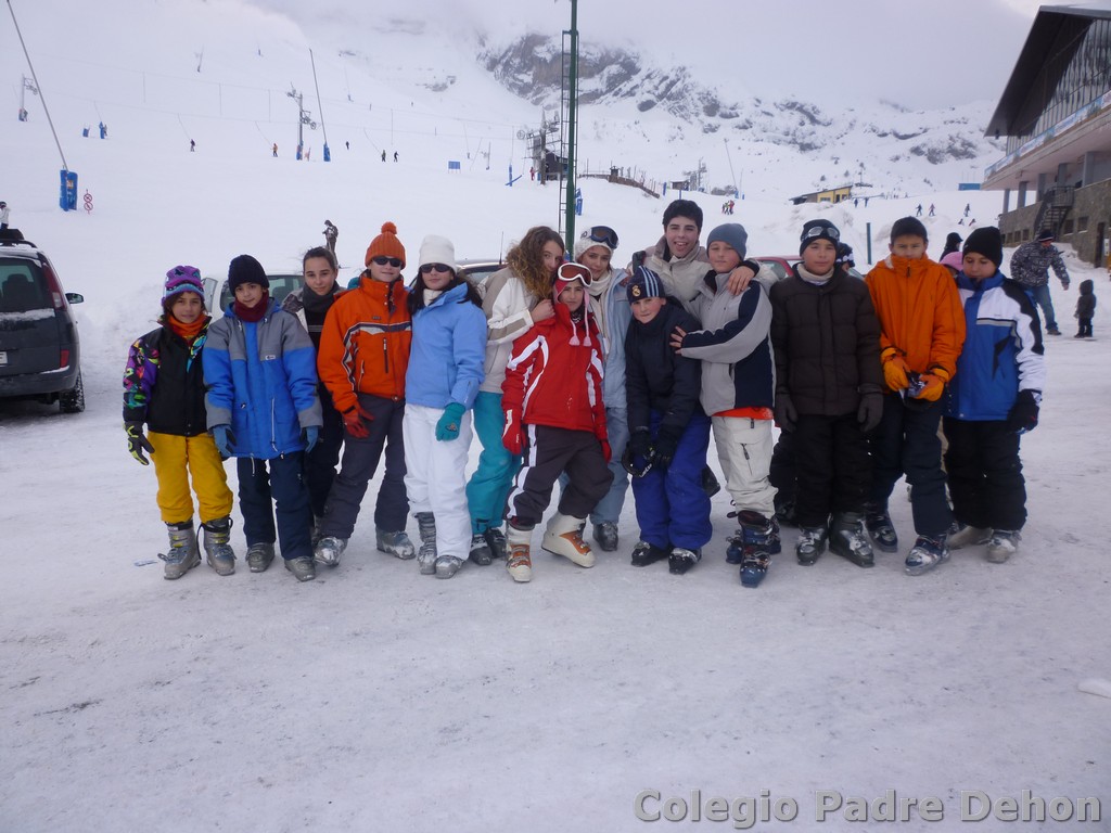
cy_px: 416
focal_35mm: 29
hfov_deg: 61.7
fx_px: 931
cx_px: 556
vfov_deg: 48.2
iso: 80
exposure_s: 1/320
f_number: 3.3
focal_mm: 5.2
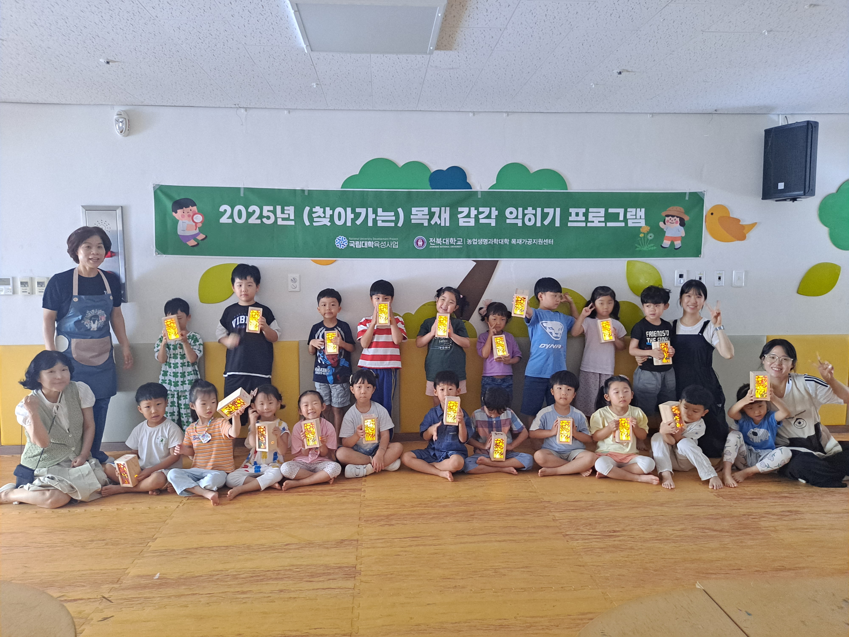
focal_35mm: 25
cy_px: 318
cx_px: 424
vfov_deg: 54.9
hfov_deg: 69.4
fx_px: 613
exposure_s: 1/24
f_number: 2
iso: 400
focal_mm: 4.6
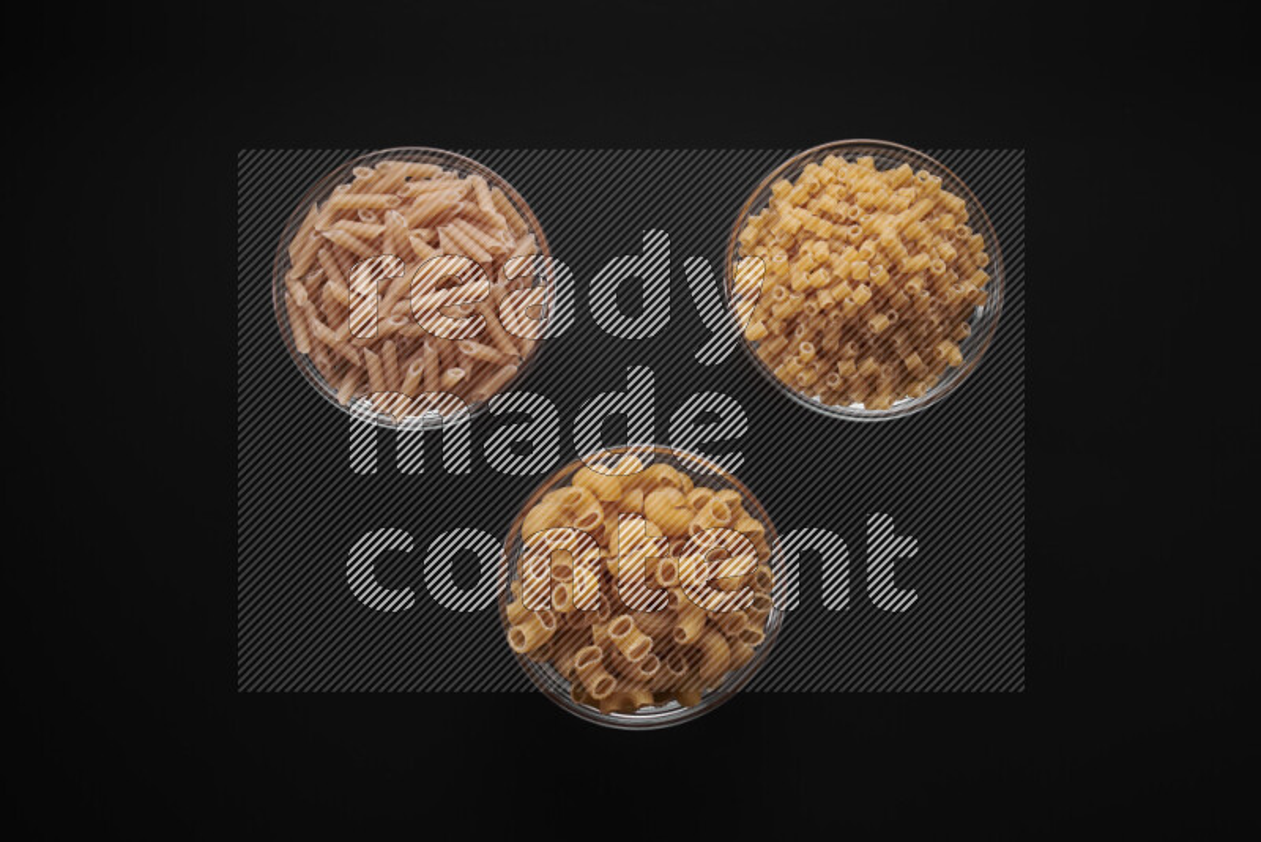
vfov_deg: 27.0
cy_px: 421
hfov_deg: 39.6
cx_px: 630
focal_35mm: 50
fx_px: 1752
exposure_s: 1/100
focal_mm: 50
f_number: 8
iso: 100
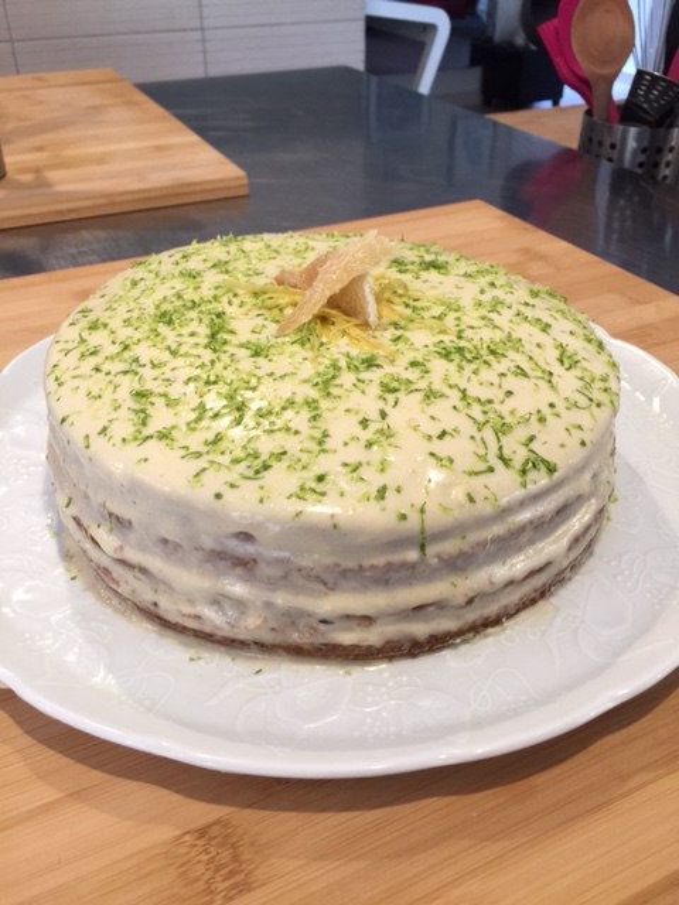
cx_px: 340
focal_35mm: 29
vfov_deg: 61.7
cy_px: 452
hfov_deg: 48.2
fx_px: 758
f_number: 2.2
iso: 64
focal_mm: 4.15
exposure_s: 1/33
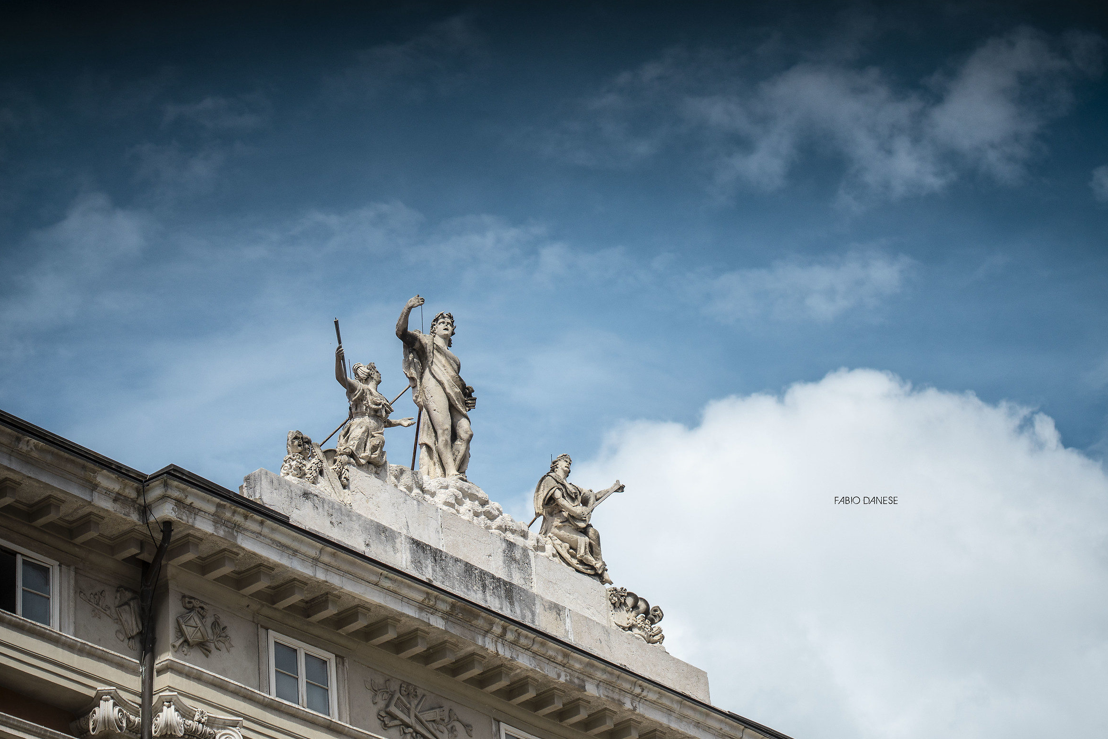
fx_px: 3170
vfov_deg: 13.3
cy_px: 378
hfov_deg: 19.8
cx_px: 569
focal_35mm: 103
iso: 200
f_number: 2.8
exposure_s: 1/8000
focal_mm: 100
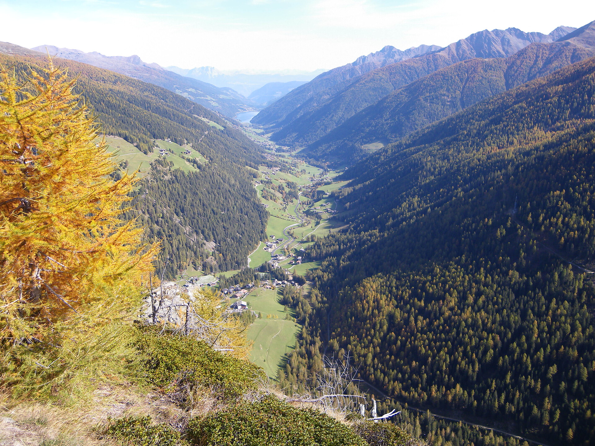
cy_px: 223
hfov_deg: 63.4
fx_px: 481
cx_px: 298
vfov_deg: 49.7
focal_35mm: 28
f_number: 2.6
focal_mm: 4.9
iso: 64
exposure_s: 1/320
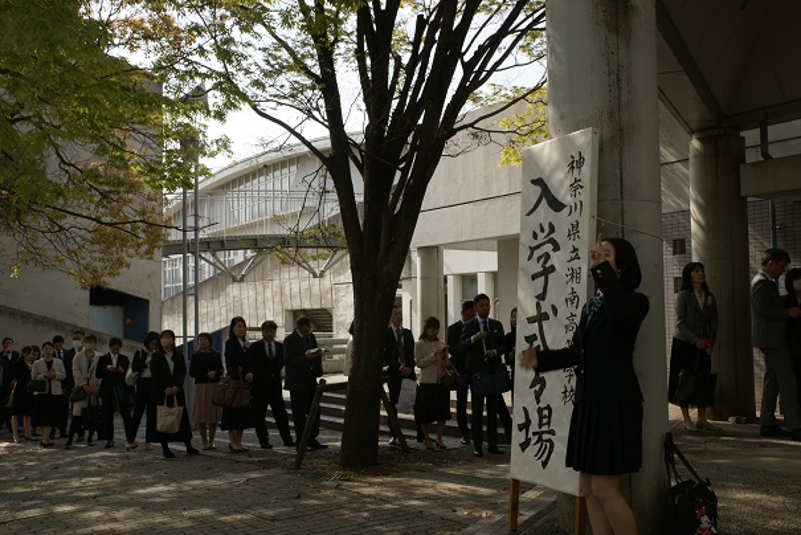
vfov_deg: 37.9
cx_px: 400
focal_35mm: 35
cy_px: 268
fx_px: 779
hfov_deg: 54.4
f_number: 13
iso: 200
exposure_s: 1/90
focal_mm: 35
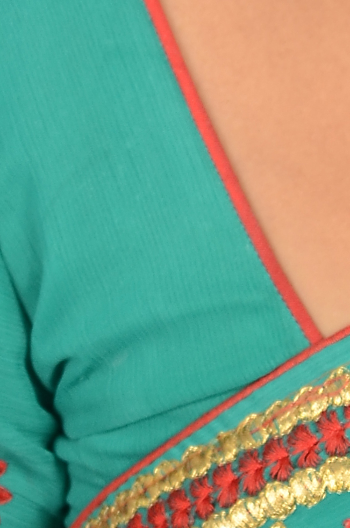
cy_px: -212
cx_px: 683
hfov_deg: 3.3
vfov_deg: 5.0
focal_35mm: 414
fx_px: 6058
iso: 200
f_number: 6.3
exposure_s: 1/125
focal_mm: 55
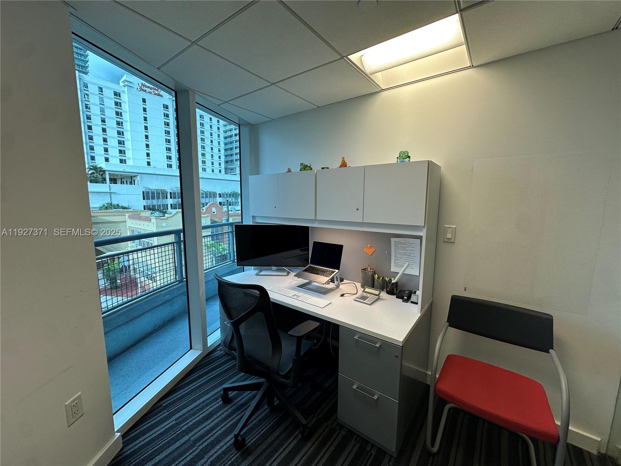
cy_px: 233
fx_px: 251
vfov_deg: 85.7
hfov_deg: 102.1
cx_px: 310
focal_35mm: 14
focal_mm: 2.22
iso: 100
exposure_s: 1/120
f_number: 2.2
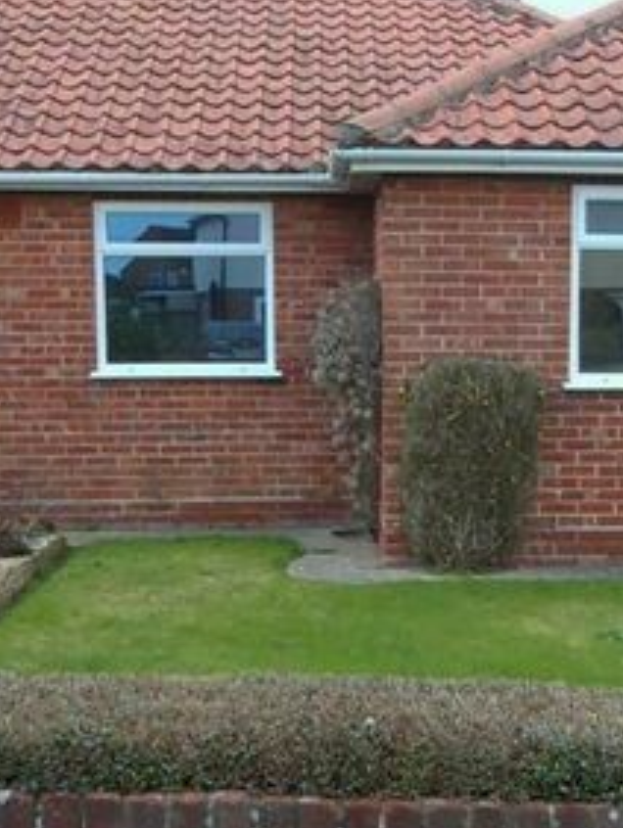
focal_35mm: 62
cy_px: 518
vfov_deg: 31.0
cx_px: 485
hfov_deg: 23.4
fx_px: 1486
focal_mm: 4.3
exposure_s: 1/60
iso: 200
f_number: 3.3
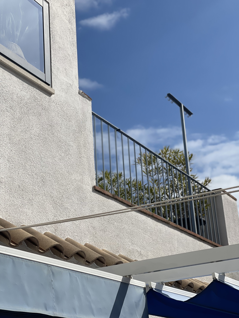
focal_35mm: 64
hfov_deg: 22.9
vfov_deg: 30.3
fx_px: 589
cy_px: 159
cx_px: 120
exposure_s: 1/4386
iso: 32
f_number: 2.2
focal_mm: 7.5
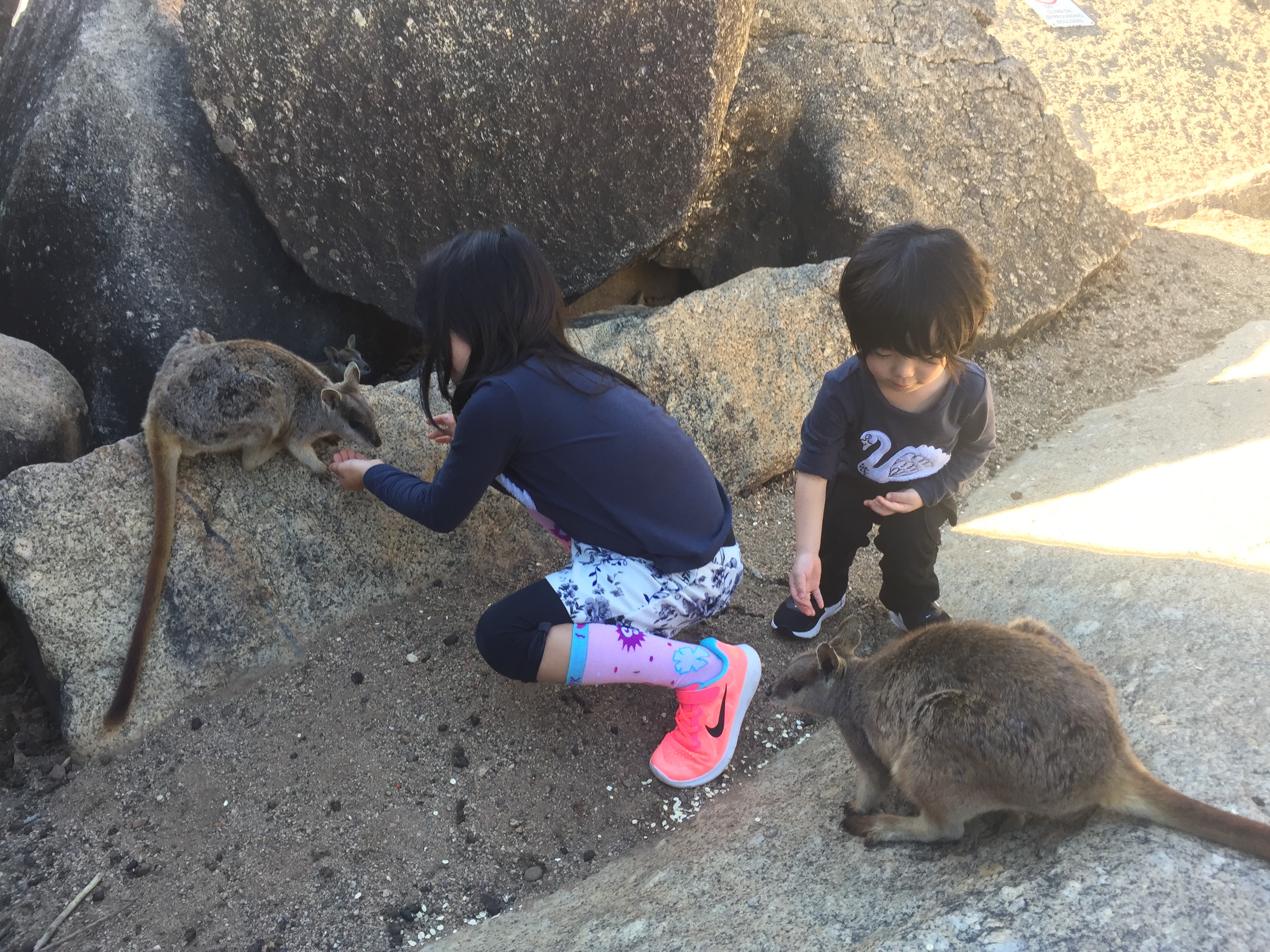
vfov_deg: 48.2
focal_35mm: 29
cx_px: 635
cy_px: 476
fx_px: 1064
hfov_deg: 61.7
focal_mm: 4.15
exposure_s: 1/100
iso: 40
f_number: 2.2
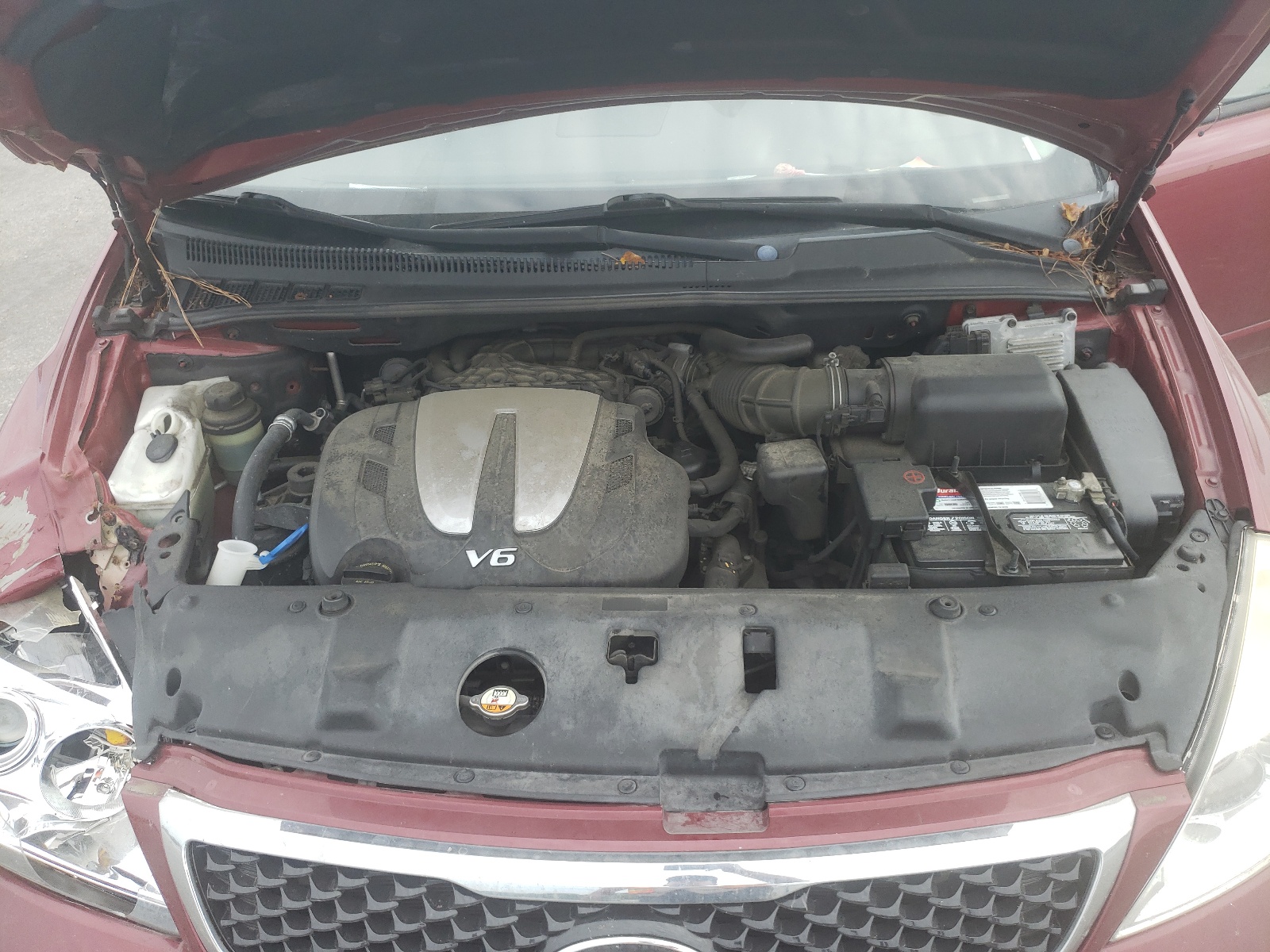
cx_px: 635
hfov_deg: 67.3
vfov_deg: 53.1
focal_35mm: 26
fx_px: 954
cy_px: 476
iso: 50
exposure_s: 1/417
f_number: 1.5
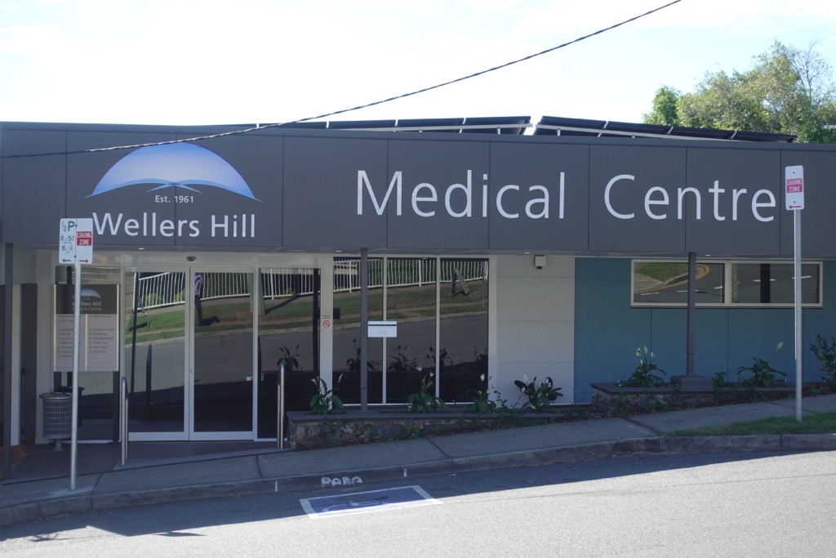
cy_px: 279
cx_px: 418
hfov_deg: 33.9
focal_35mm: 59
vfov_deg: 23.0
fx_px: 1370
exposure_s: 1/320
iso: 125
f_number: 4
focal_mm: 21.59
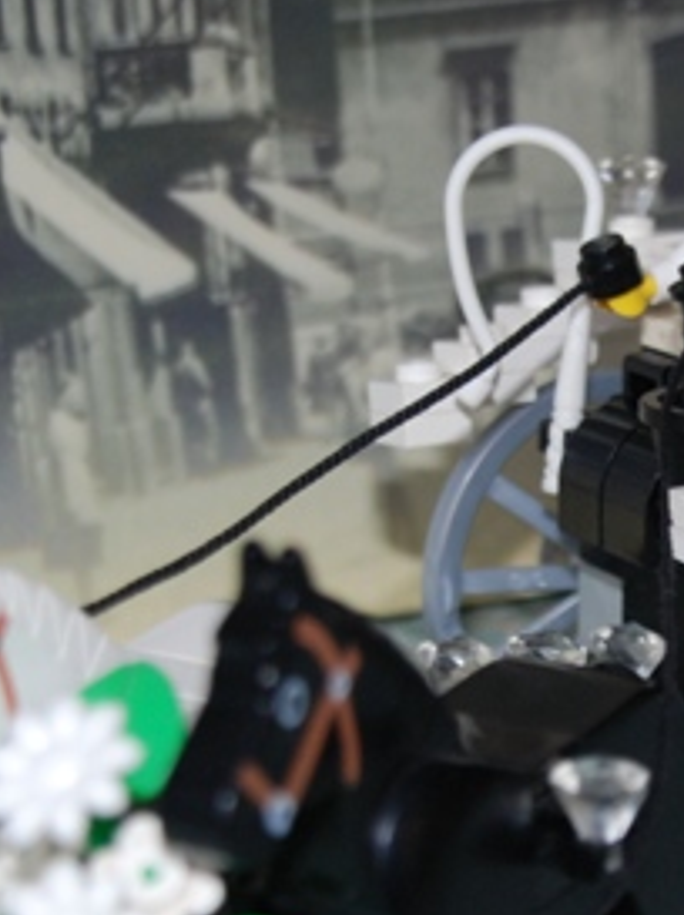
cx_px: 691
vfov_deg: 15.0
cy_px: 556
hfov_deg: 11.1
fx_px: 3470
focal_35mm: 131
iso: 400
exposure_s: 1/60
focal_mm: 31
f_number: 4.5
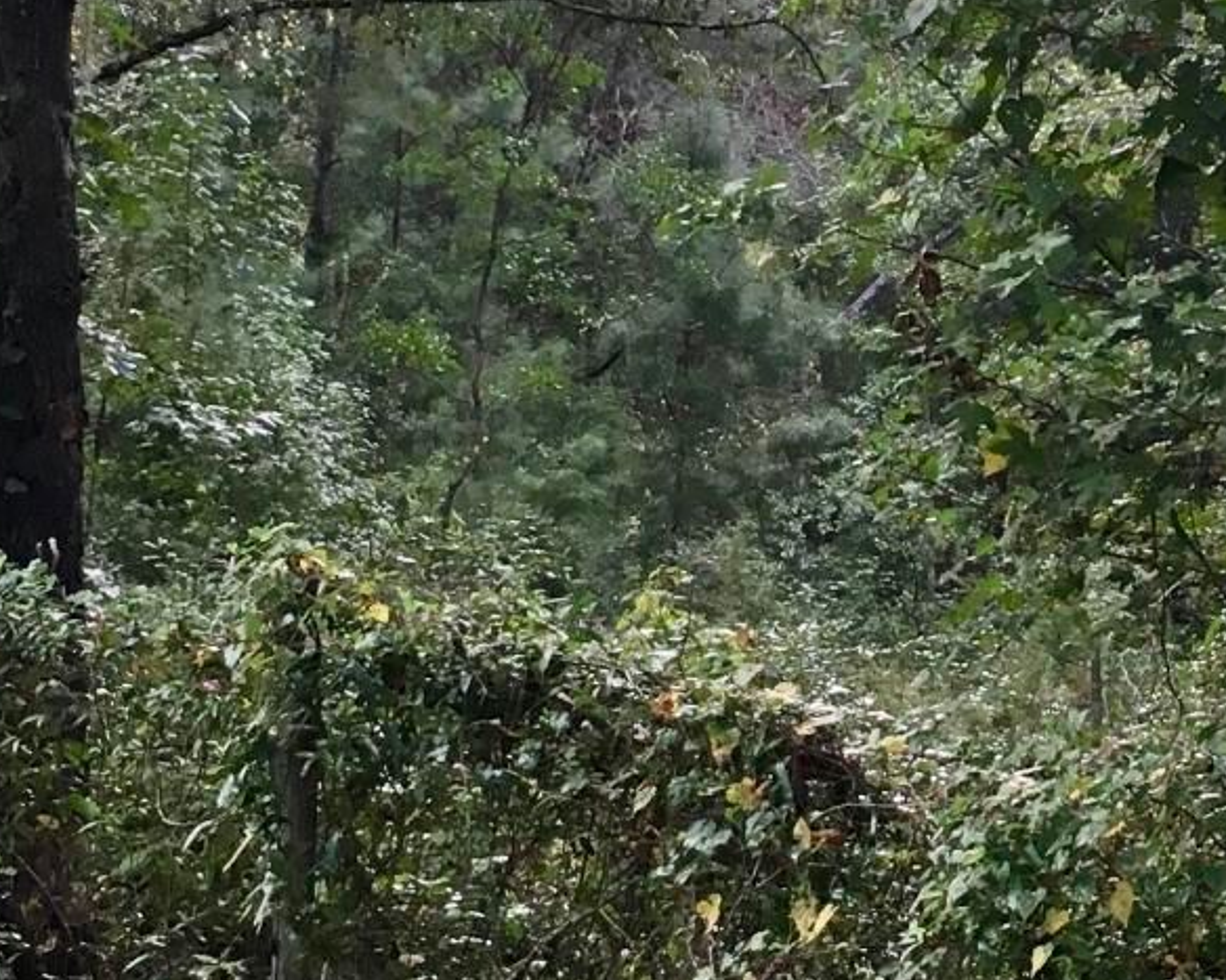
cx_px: 1039
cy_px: 537
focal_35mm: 97
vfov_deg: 15.9
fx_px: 3519
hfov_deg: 19.5
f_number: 2.2
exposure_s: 1/30
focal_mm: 4.15
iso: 64
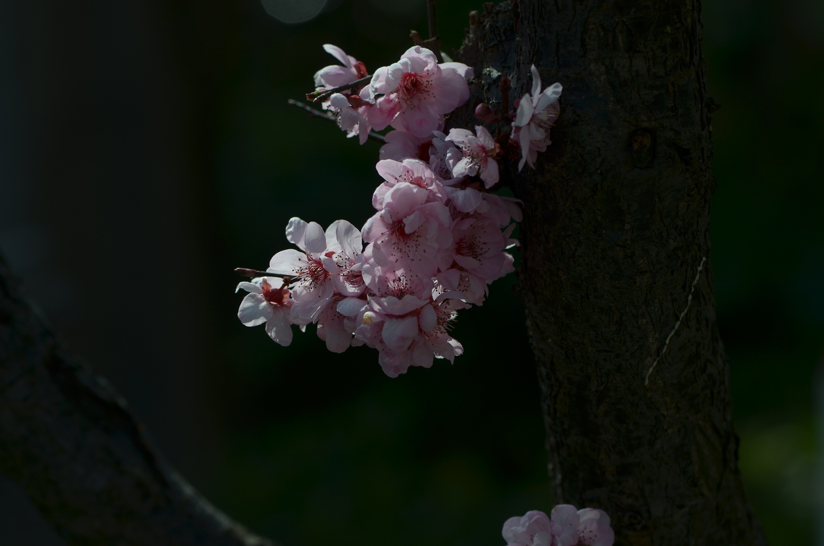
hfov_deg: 13.1
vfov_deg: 8.7
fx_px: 3598
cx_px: 412
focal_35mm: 158
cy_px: 273
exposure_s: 1/1250
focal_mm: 105
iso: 100
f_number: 5.6
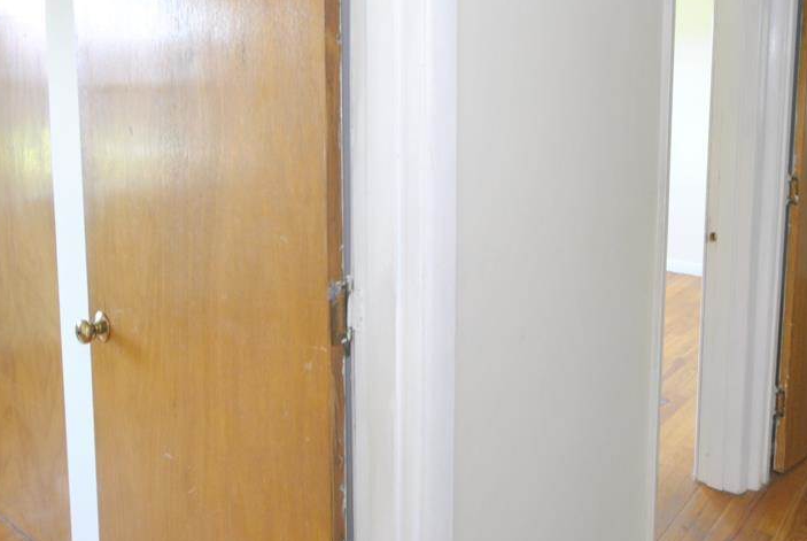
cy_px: 168
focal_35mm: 32
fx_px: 718
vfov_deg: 40.6
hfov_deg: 58.5
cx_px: 443
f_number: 4
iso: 400
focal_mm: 10
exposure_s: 1/20
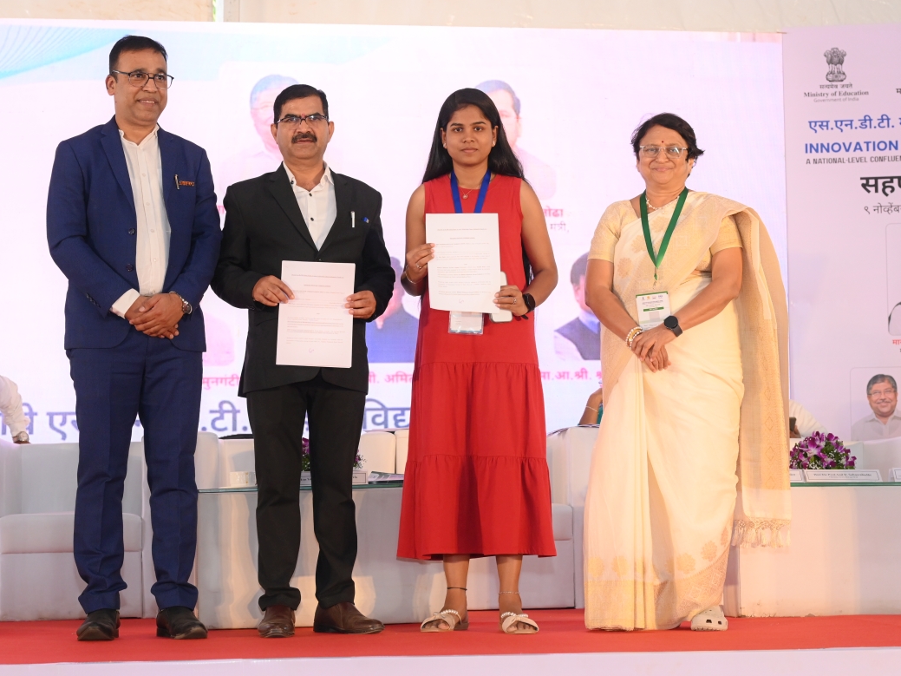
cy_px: 331
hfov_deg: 27.8
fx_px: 1822
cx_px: 443
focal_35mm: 70
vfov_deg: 21.0
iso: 3200
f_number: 7.1
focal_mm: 63
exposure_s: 1/125
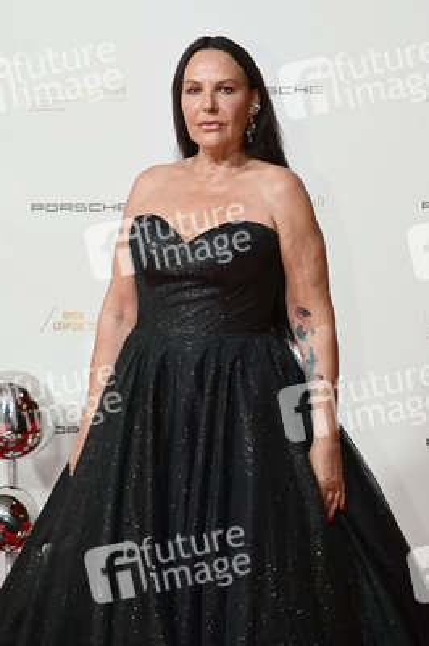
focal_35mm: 64
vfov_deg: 31.4
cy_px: 323
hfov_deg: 21.2
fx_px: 1146
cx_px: 214
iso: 1600
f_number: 5.6
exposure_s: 1/160
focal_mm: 64
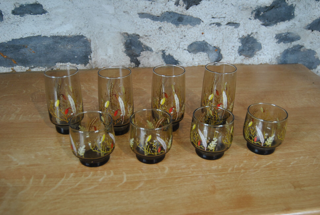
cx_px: 160
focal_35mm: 36
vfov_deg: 37.0
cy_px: 108
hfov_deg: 53.1
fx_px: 320
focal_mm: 24
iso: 560
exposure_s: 1/30
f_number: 3.8
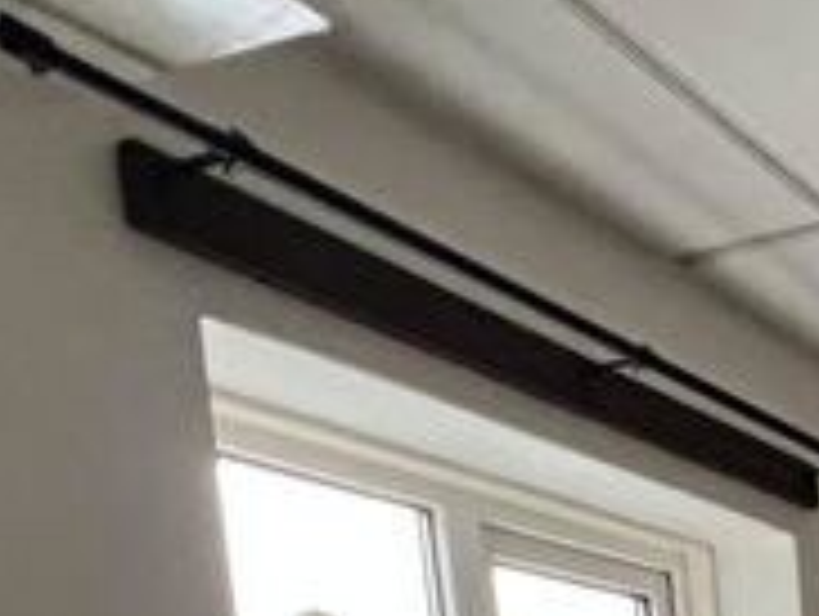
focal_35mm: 50
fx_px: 1185
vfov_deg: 22.2
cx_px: 1138
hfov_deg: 28.8
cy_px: 1000
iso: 250
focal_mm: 1.57
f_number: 1.8
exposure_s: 1/99
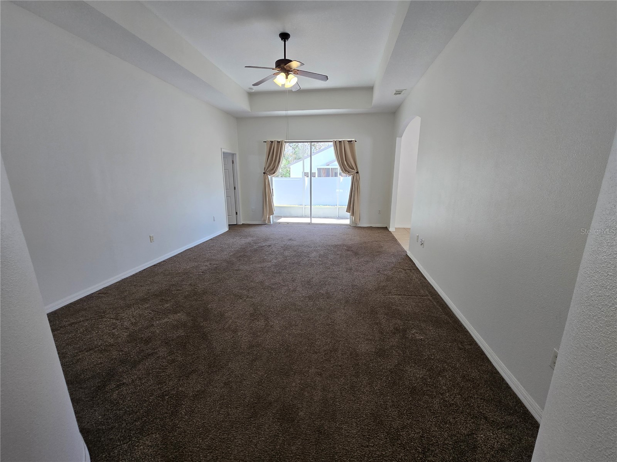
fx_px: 232
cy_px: 231
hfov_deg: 106.2
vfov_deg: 89.9
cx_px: 308
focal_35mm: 13
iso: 80
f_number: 2.2
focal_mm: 2.2
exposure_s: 1/60
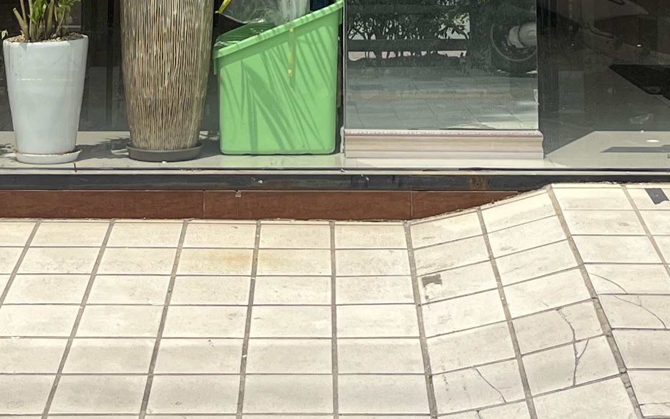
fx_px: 1808
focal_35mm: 99
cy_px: -422
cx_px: 331
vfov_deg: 11.8
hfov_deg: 21.0
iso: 50
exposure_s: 1/3745
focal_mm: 5.1
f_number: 1.6
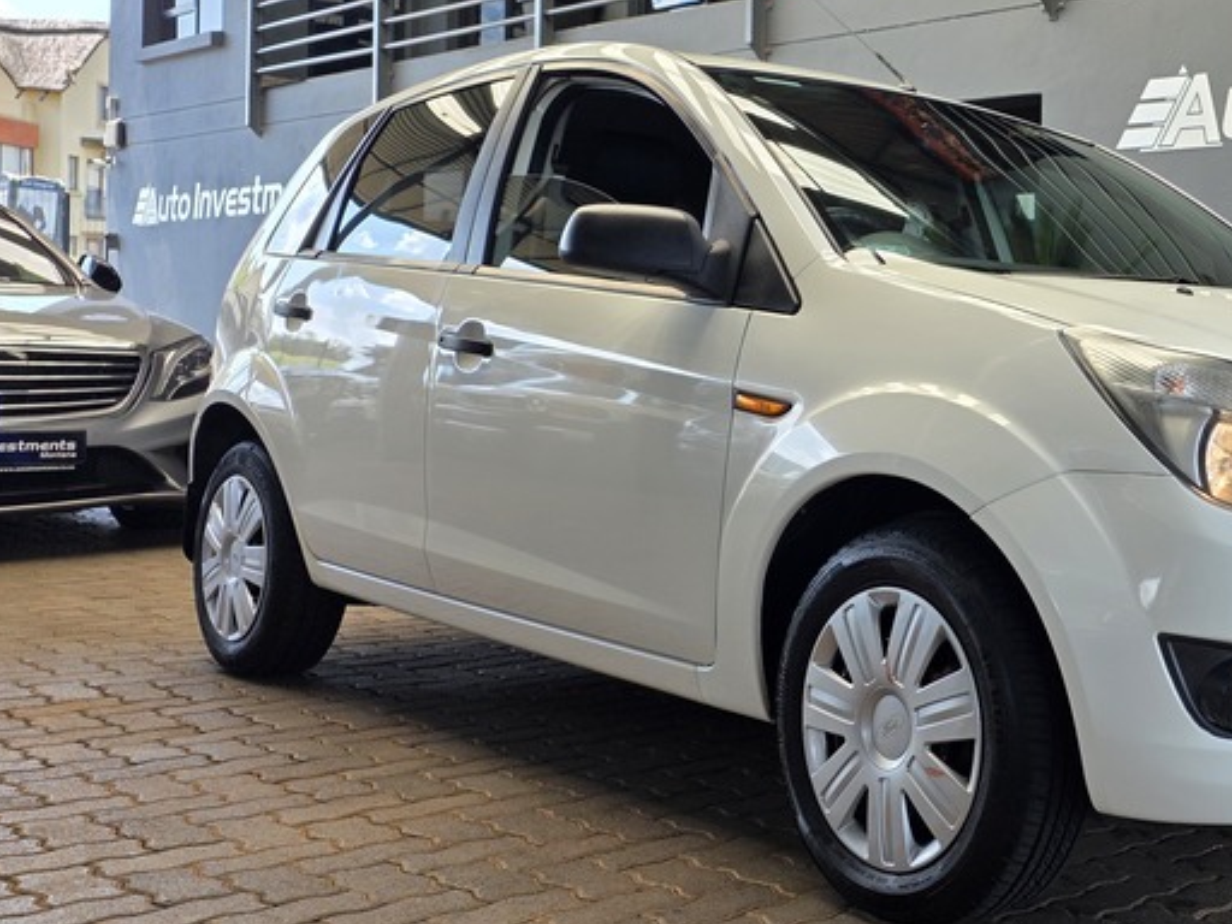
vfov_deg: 31.5
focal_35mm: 46
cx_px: 1184
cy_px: 395
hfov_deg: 37.6
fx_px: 1637
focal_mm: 6.25
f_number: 1.7
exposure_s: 1/359
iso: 40
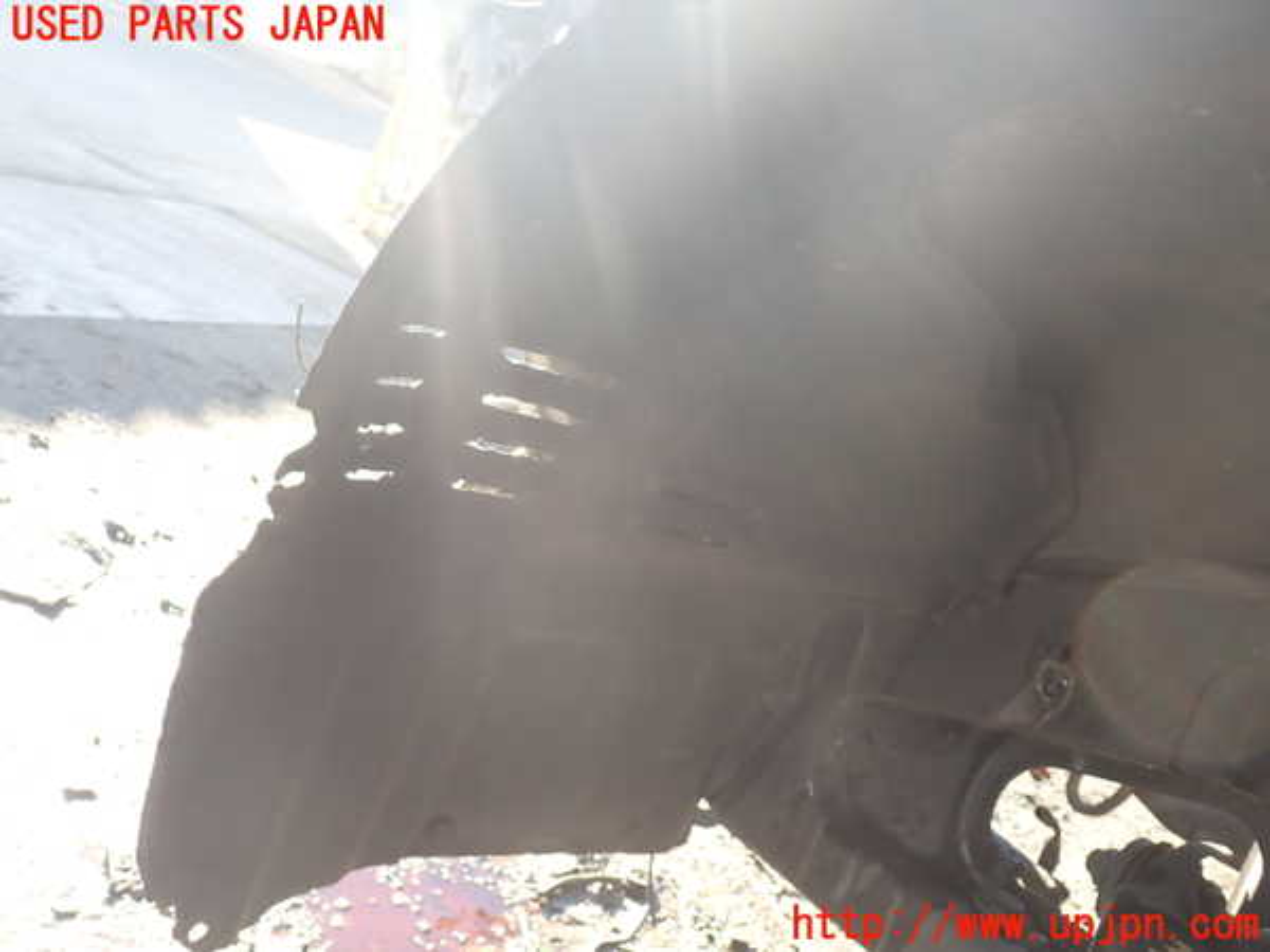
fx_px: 1101
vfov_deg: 46.8
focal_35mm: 30
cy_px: 476
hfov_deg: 60.0
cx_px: 635
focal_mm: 5.4
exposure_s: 1/80
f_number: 3.2
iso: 100
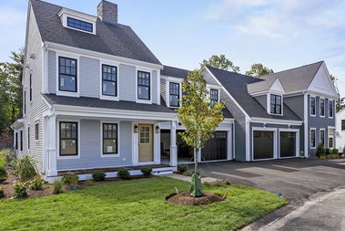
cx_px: 207
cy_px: 110
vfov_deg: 51.5
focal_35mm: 25
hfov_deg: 71.0
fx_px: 239
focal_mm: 19.7
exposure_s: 1/200
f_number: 6.3
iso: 160
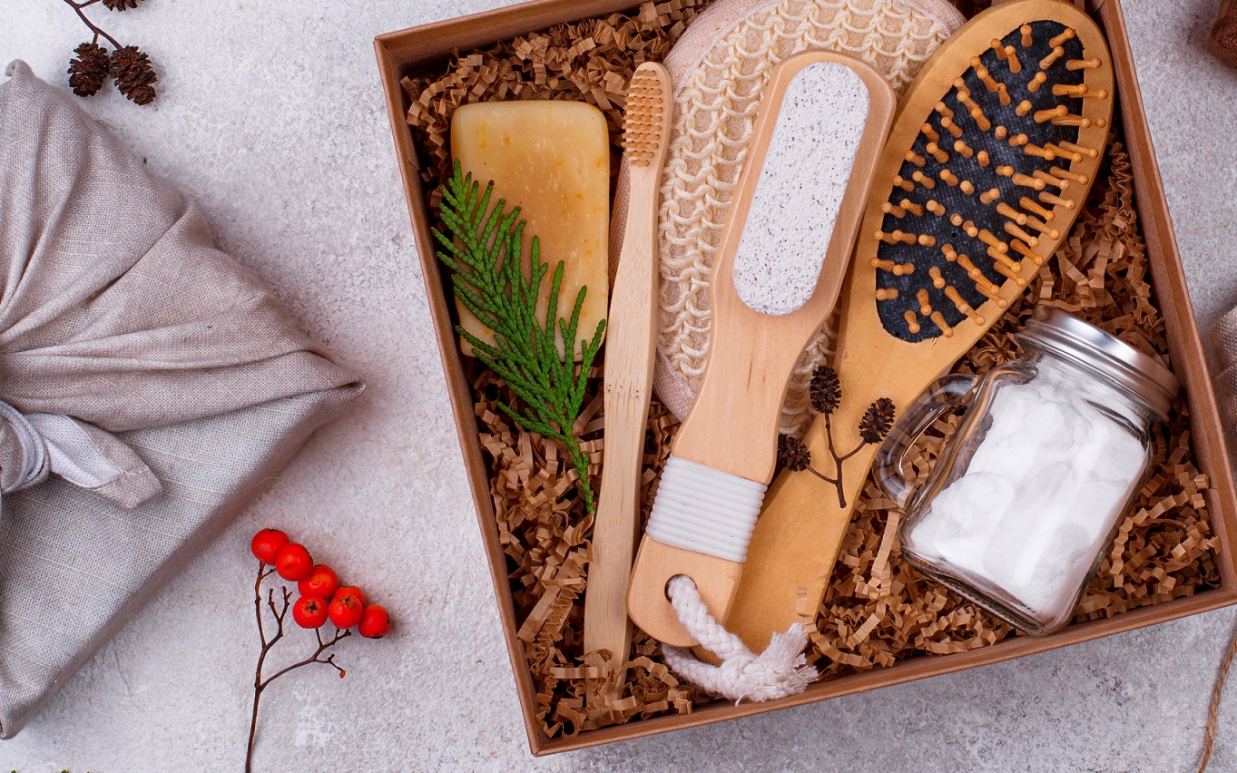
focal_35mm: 108
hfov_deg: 19.3
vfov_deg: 12.1
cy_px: 308
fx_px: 3641
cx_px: 763
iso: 100
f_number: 9
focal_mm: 50
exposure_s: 1/100
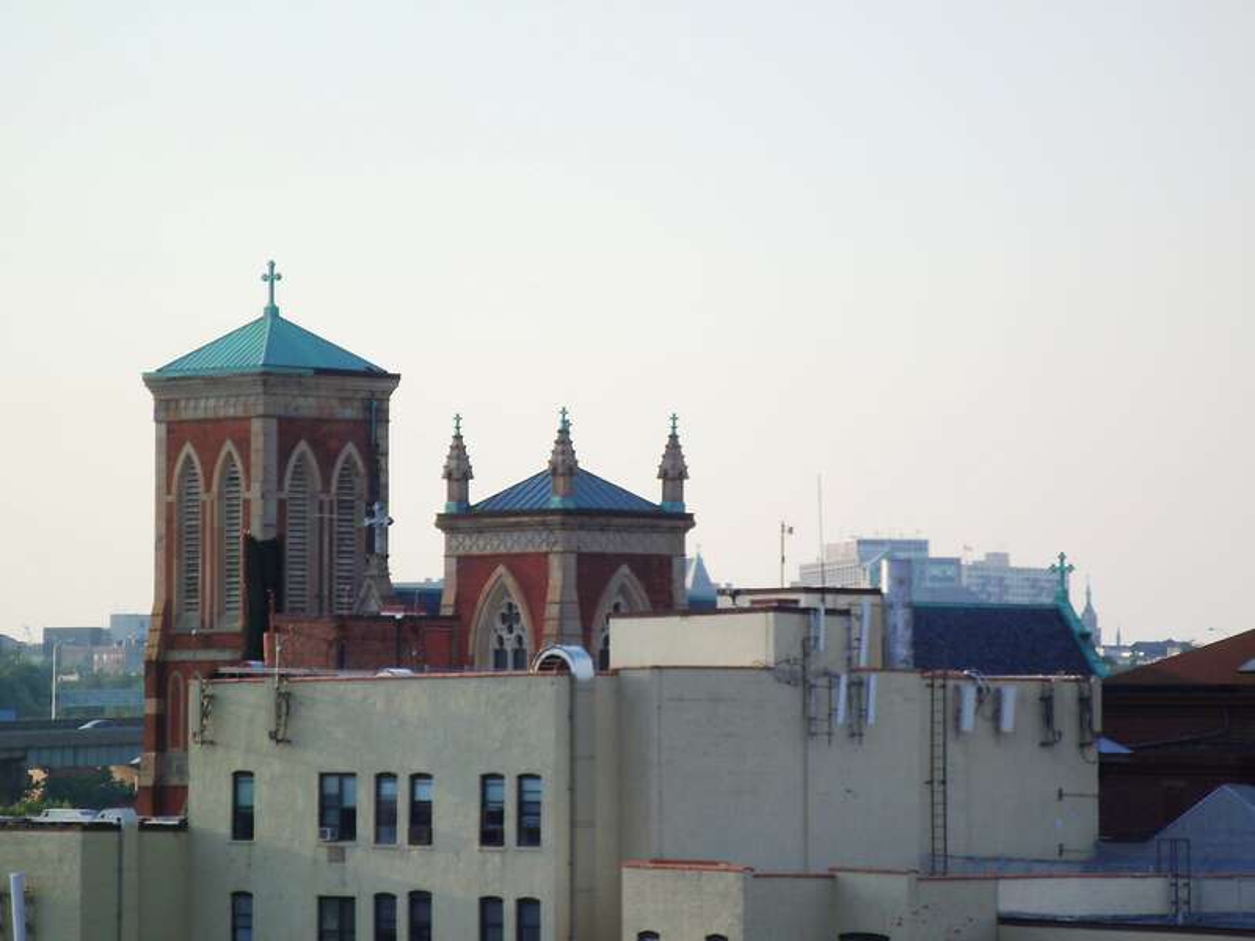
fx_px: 6345
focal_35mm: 175
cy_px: 470
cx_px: 628
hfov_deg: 11.3
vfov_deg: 8.5
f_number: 4.8
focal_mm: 31.3
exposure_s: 1/250
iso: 64
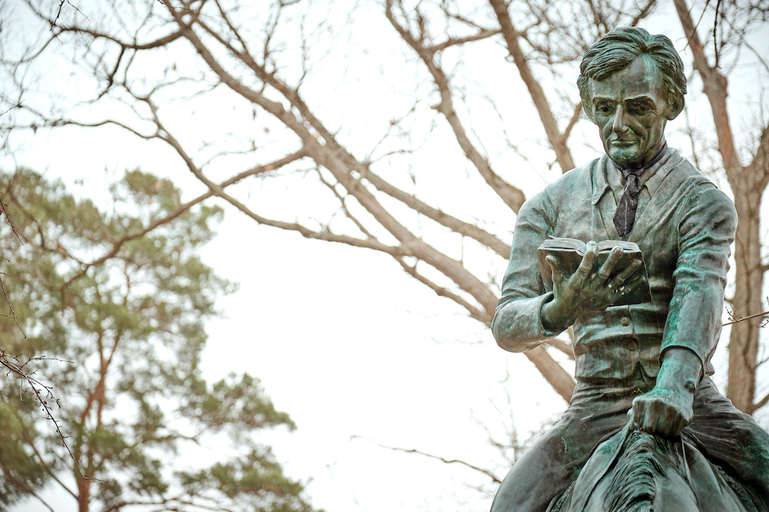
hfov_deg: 15.1
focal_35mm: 136
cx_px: 384
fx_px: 2905
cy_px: 256
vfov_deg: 10.1
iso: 800
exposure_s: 1/250
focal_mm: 90.6
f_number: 2.8
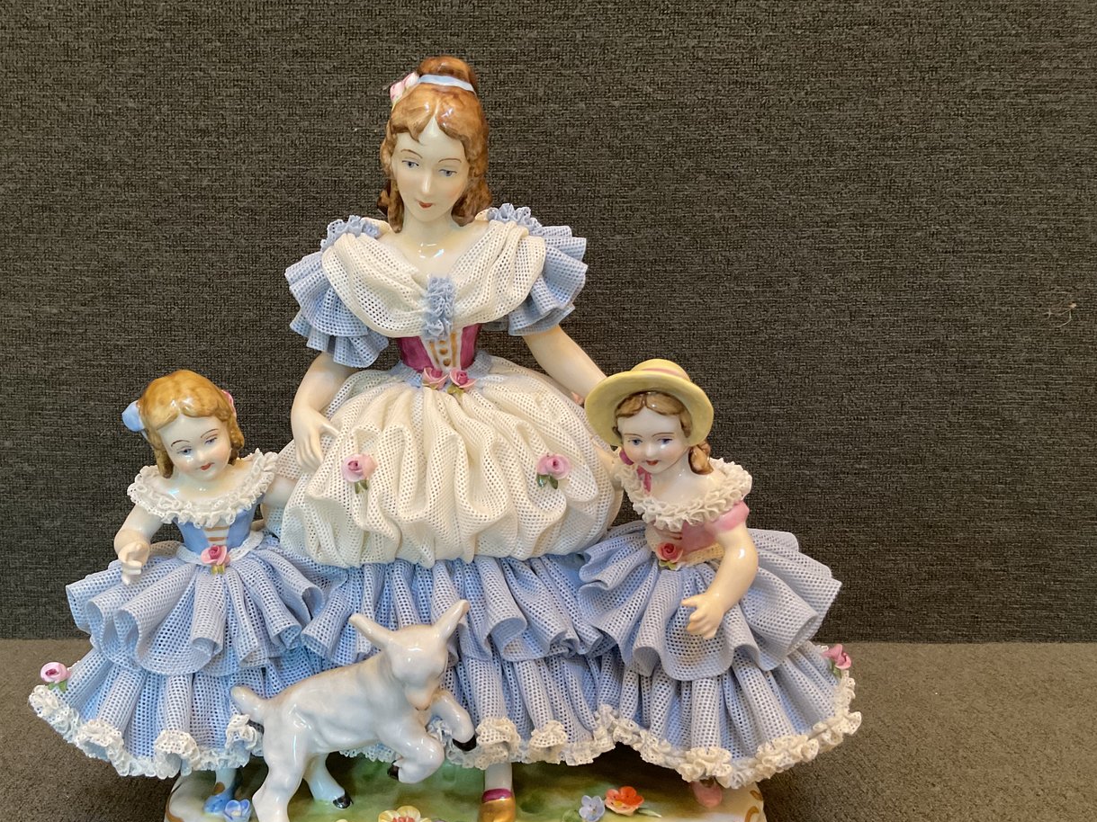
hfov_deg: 50.9
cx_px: 421
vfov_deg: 39.5
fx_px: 1141
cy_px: 486
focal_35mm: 36
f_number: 1.8
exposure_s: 1/40
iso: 250
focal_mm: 3
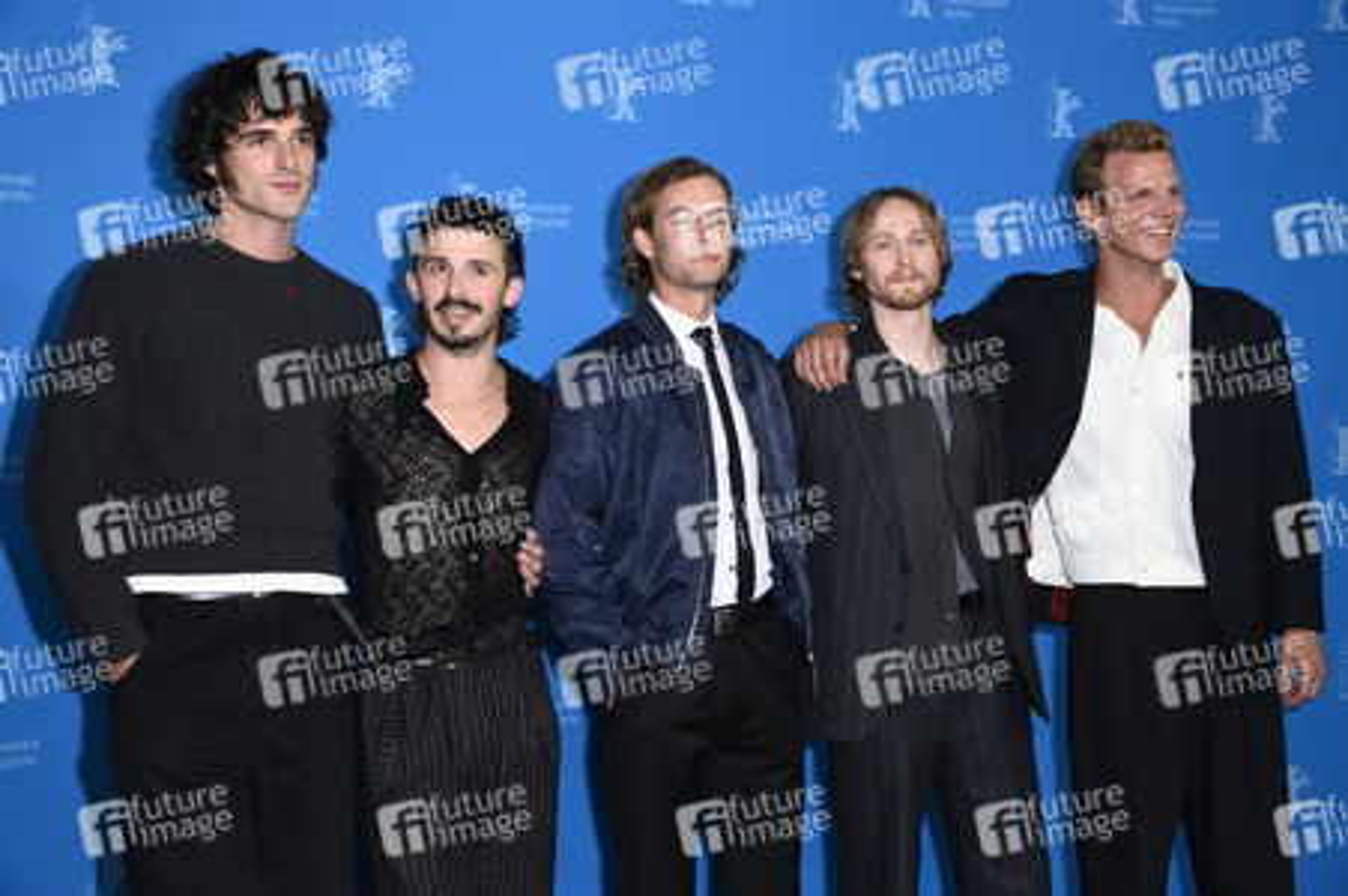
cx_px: 674
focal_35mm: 48
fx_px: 1796
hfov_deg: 41.1
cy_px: 448
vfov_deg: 28.0
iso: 1000
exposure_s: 1/250
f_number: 5.6
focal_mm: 48
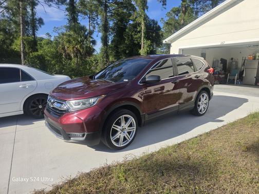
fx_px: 172
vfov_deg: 58.9
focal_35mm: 23
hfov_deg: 73.9
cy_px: 97
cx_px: 130
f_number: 1.7
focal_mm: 6.3
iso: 12
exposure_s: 1/829
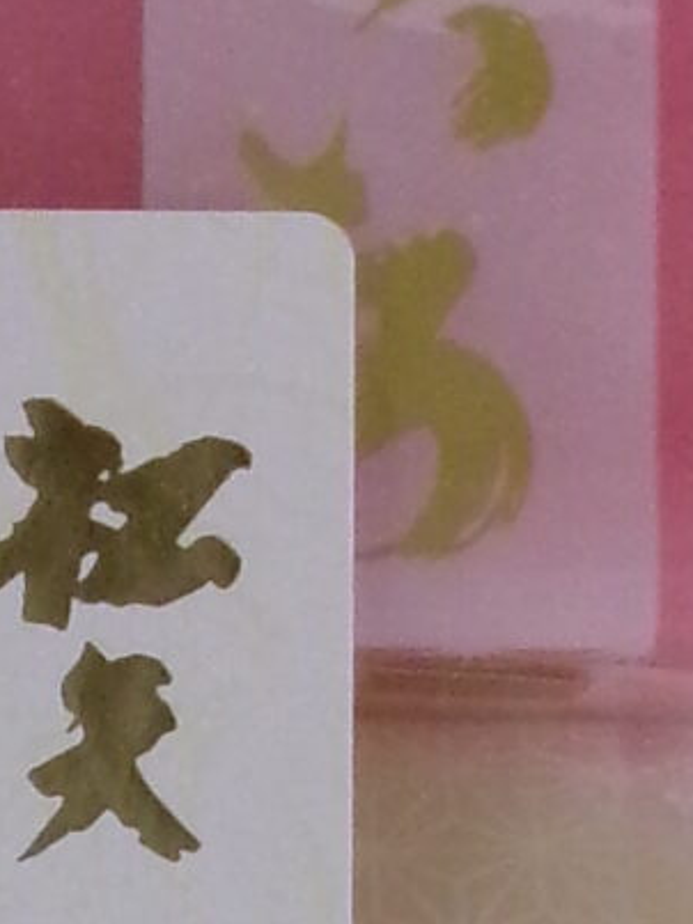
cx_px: -188
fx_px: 7291
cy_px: 1513
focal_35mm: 273
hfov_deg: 5.4
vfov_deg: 7.1
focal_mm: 7.8
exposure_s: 1/125
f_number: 4.7
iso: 475
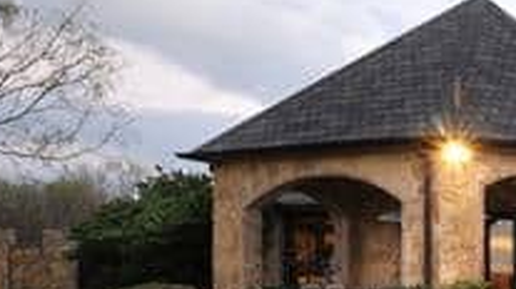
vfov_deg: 21.5
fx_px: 752
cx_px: 641
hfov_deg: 31.0
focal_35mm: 55
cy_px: 235
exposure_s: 1
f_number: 18
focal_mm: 17
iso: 400
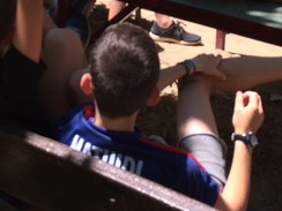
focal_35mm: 95
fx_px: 774
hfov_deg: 20.2
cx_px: 27
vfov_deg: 15.1
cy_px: -27
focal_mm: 4.15
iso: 32
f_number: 2.2
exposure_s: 1/977
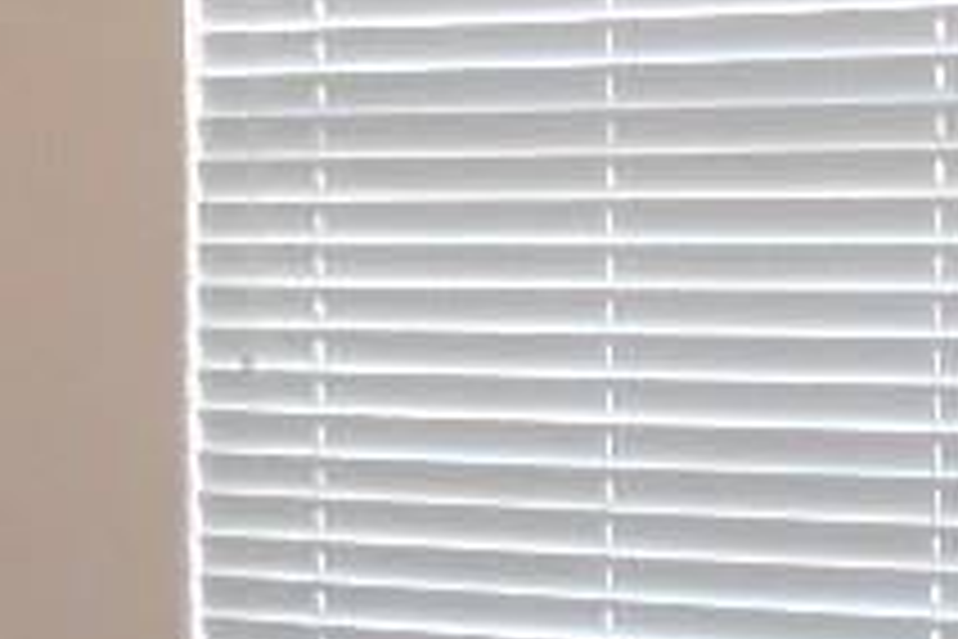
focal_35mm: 130
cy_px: 418
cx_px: -364
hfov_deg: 14.9
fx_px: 3459
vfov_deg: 10.5
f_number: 3.5
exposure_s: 1/25
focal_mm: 4.6
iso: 250
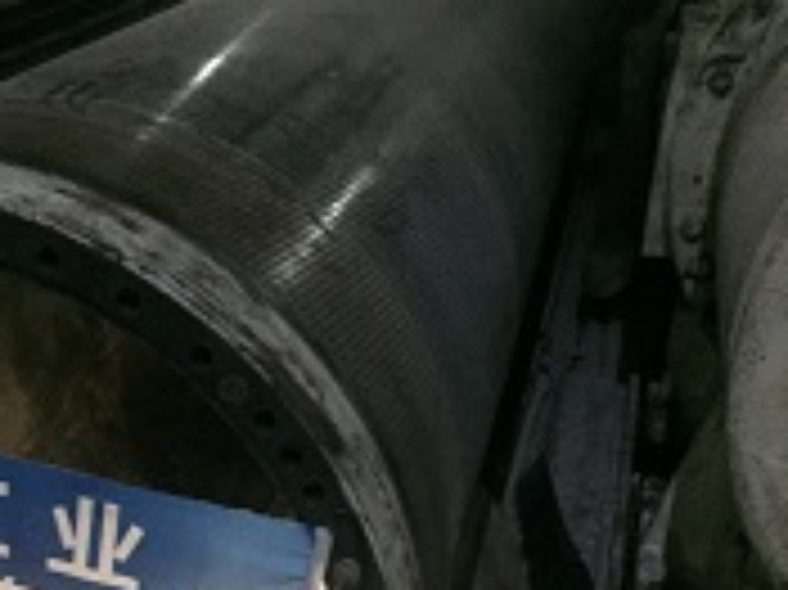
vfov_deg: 24.6
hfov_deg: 32.6
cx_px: 194
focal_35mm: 58
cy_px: 518
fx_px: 1319
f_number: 2.2
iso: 1000
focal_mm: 4.15
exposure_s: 1/17
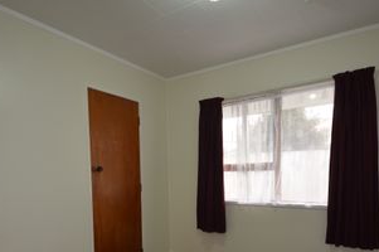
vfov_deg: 48.0
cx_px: 178
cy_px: 187
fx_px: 271
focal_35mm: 26
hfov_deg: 69.8
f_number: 4.8
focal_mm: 11
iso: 800
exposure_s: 1/60
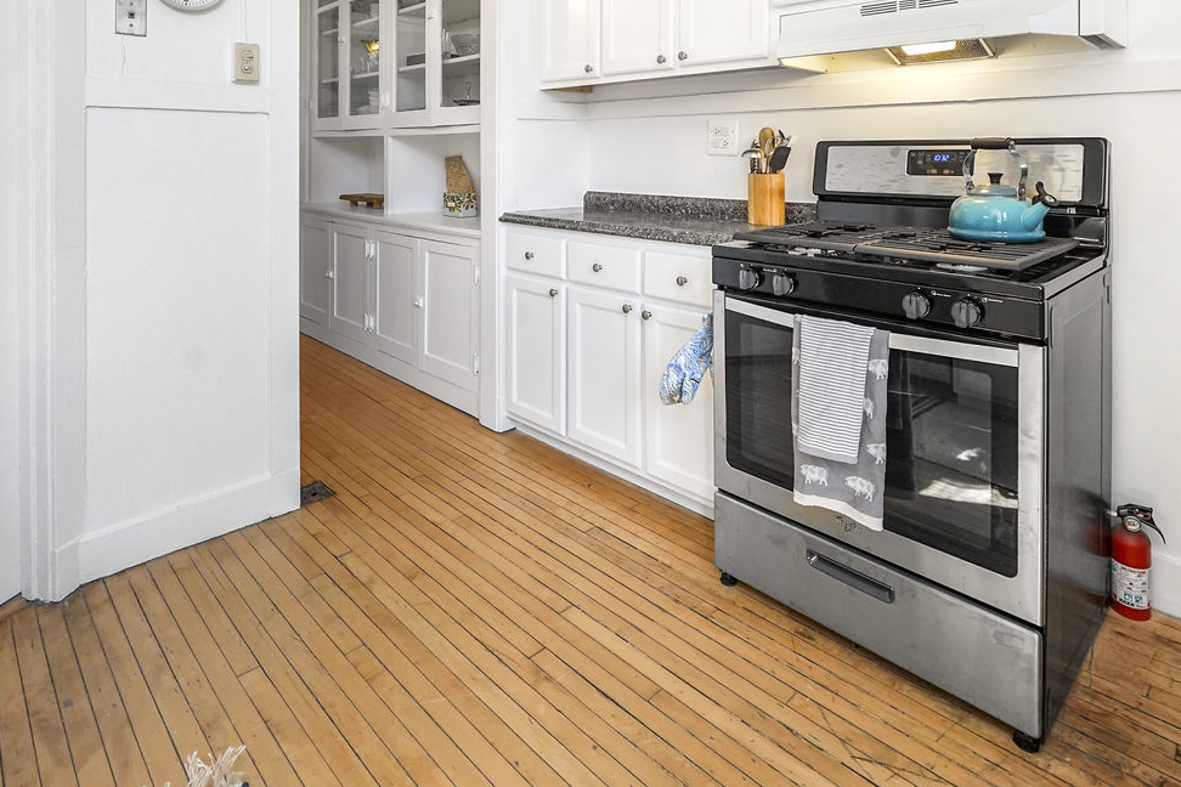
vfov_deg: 57.4
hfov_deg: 83.9
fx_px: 656
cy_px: 160
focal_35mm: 20
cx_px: 570
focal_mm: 12
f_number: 5.6
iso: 800
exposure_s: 1/50
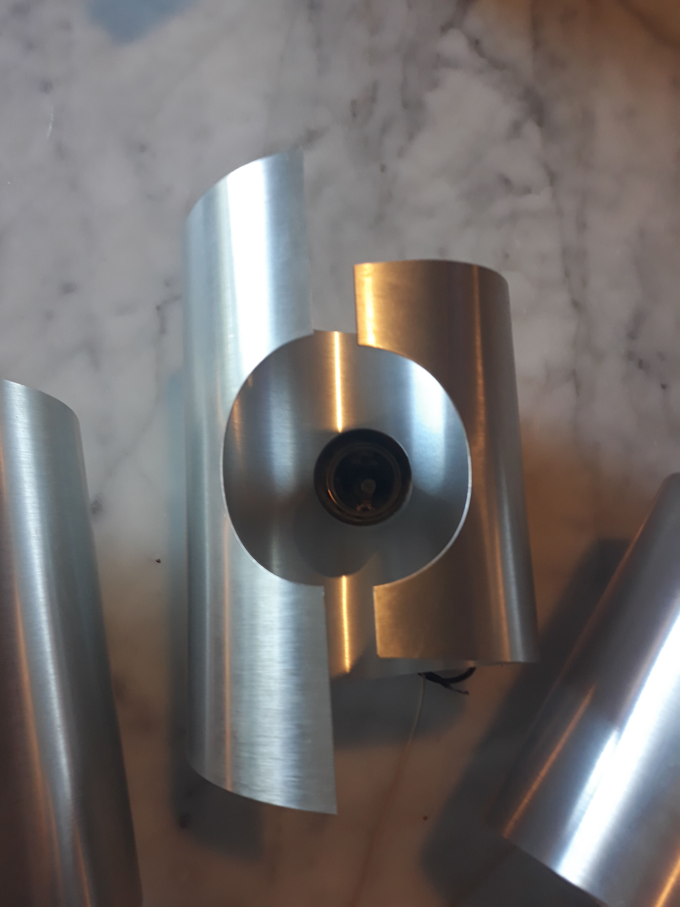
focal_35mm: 27
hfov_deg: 51.4
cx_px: 340
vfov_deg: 65.3
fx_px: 707
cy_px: 454
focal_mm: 3.71
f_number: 1.7
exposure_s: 1/50
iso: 100
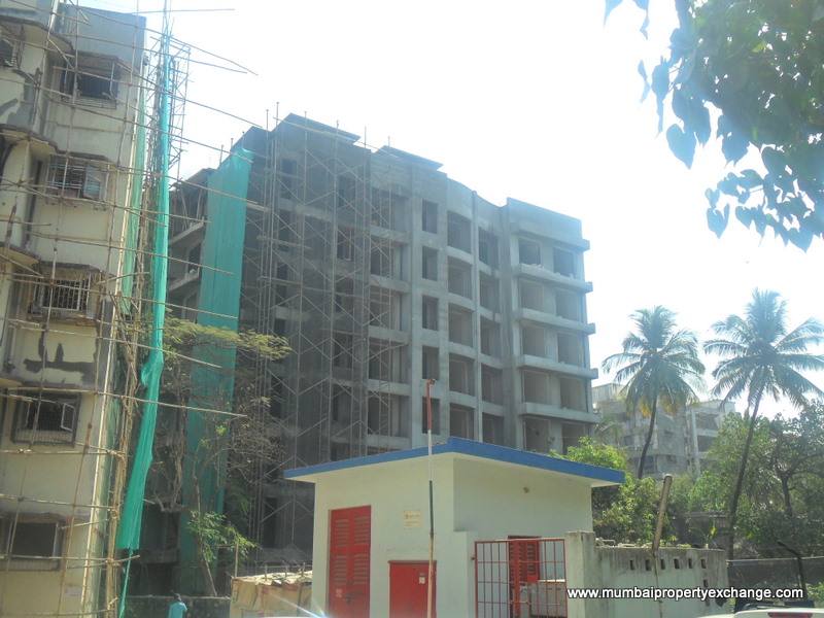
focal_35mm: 37
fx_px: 881
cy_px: 309
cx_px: 412
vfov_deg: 38.7
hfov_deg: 50.1
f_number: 4
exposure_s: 1/500
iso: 100
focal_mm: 6.6
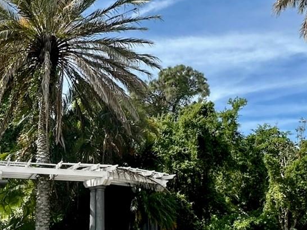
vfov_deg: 35.1
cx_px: 85
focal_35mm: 41
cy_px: 124
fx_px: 363
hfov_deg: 44.6
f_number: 2.2
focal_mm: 2.22
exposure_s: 1/1072
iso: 40
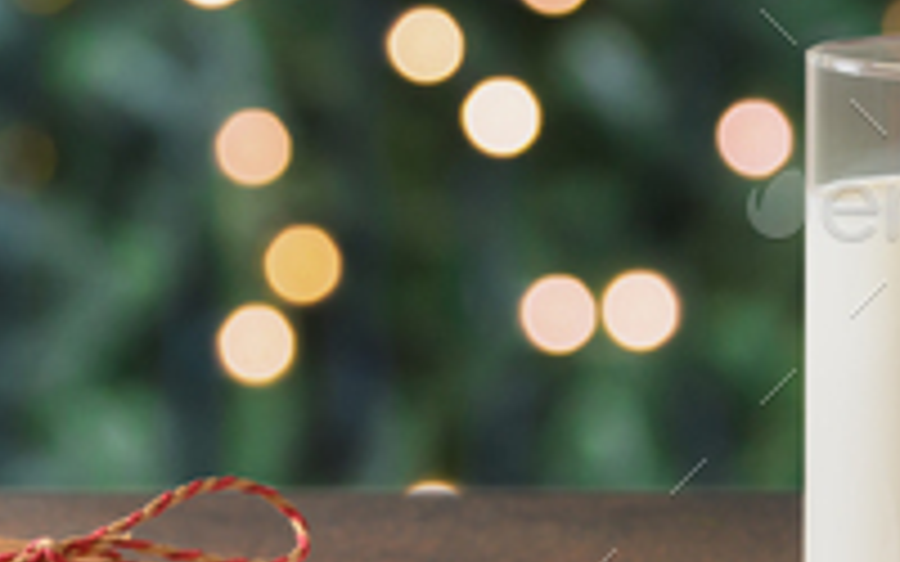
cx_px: 261
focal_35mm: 198
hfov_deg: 10.6
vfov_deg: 6.6
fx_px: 4857
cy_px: 416
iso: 100
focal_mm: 44
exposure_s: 1/160
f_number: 6.3
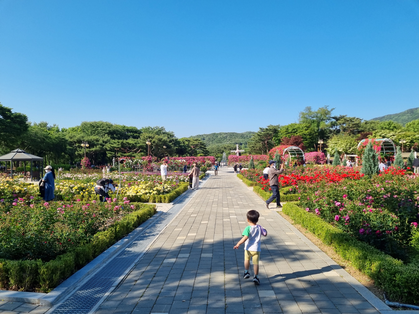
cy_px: 157
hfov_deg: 67.3
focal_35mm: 26
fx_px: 315
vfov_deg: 53.1
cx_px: 210
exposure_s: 1/2080
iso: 50
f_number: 1.8
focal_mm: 5.4
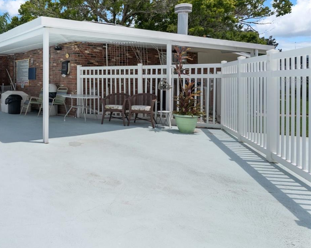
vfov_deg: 49.0
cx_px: 44
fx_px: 267
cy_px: 80
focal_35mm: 29
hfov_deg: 54.4
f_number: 8
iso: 320
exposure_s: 1/400
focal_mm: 18
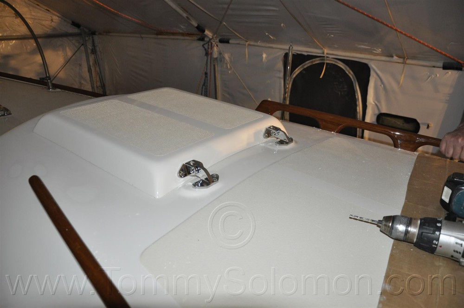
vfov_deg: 47.8
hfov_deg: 67.4
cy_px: 154
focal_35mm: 27
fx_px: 348
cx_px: 232
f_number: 3.5
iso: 800
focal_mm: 18
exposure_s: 1/60
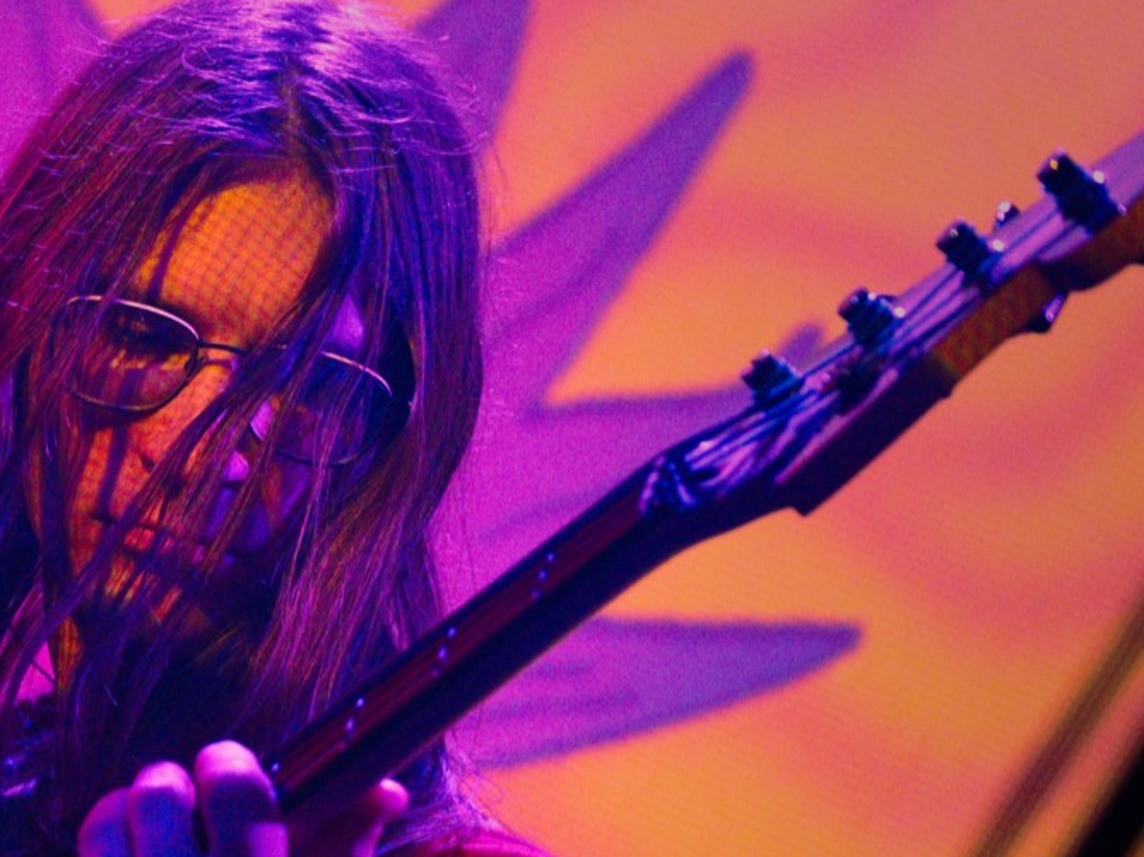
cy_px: 583
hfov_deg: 6.8
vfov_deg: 5.1
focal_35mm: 290
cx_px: 123
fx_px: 9579
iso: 5000
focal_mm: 83.8
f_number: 2.8
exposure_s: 1/160
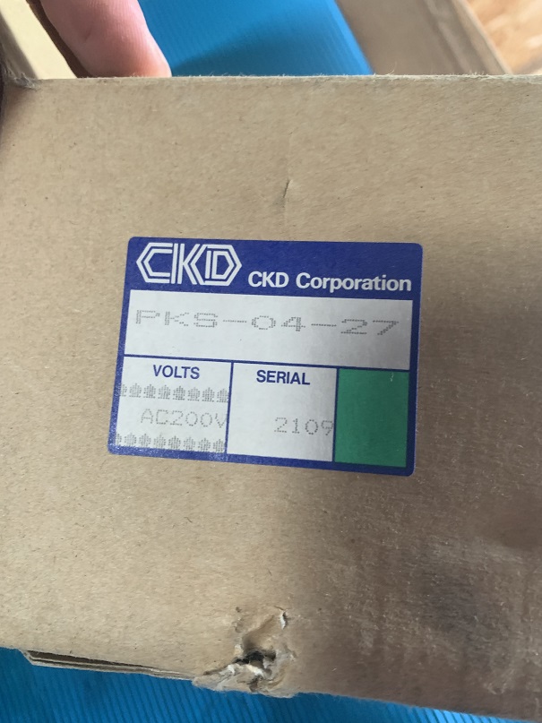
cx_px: 271
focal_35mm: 26
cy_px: 362
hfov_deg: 53.1
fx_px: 543
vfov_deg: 67.3
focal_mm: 4.25
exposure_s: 1/60
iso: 250
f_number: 1.8
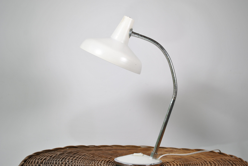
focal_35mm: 55
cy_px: 88
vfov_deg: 24.7
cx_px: 143
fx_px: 379
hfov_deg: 36.1
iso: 100
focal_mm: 30
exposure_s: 1/60
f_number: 4.5
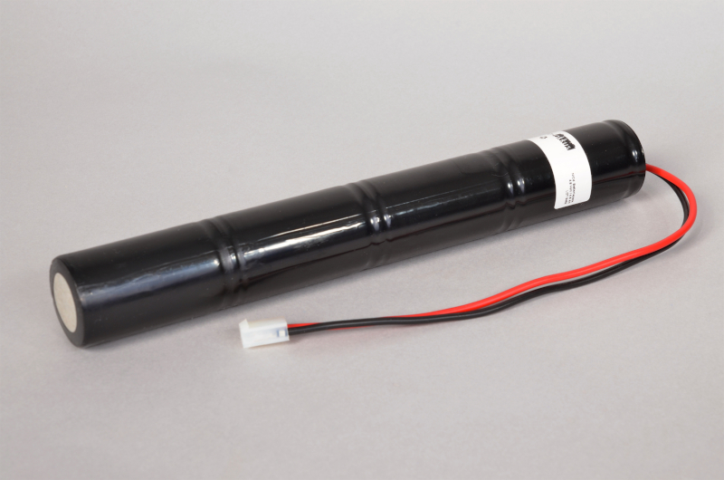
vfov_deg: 16.2
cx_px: 362
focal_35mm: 84
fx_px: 1686
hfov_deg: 24.2
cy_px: 240
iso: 200
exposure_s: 1/160
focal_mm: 56
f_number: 11
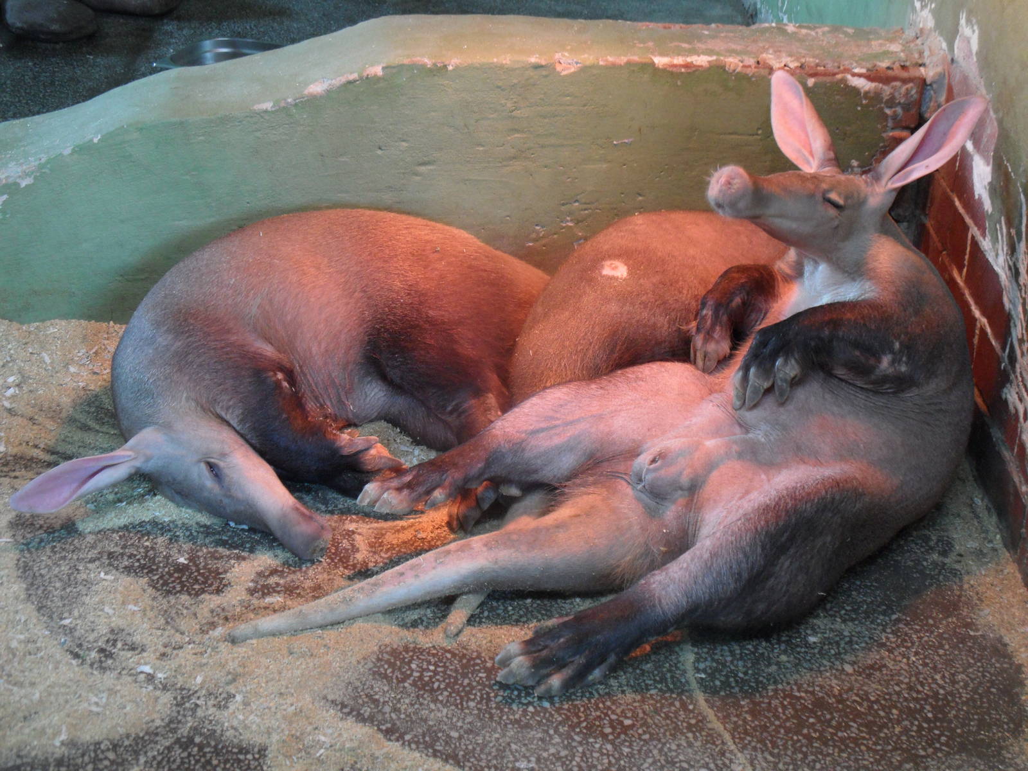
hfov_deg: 32.2
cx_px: 514
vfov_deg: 24.4
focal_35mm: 60
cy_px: 386
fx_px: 1782
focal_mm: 10.3
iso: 200
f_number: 4
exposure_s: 1/6
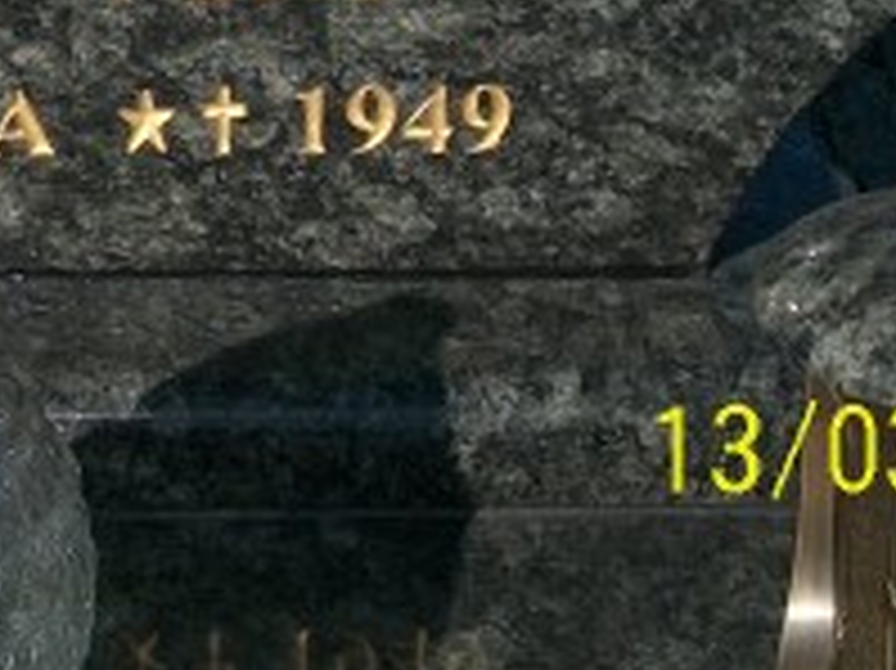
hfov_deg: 8.7
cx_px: -63
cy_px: -400
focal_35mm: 225
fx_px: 5820
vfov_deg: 6.5
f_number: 6.7
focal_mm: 11.6
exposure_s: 1/500
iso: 80
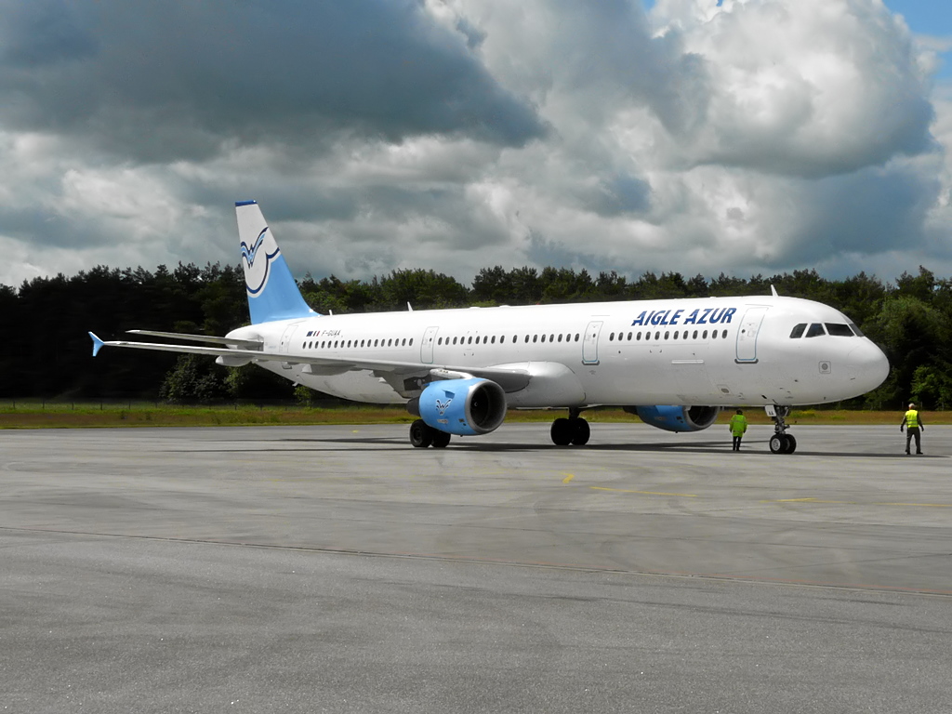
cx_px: 476
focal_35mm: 69
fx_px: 1898
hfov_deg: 28.2
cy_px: 357
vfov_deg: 21.3
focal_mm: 11.4
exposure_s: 1/500
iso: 100
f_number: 8
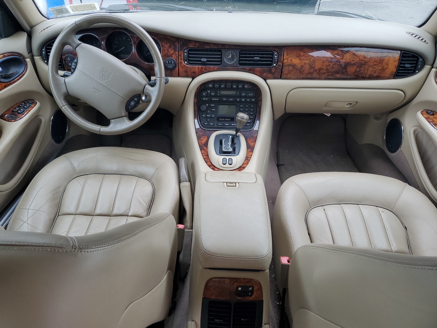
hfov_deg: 67.3
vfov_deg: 53.1
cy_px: 164
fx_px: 328
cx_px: 218
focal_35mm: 26
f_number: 1.5
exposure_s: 1/120
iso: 68
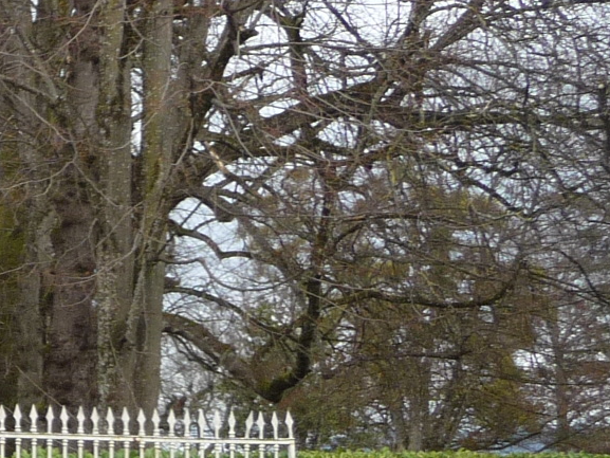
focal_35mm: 110
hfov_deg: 16.0
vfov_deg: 13.4
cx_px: -376
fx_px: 1939
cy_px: 353
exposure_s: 1/160
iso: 100
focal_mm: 4.7
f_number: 3.3
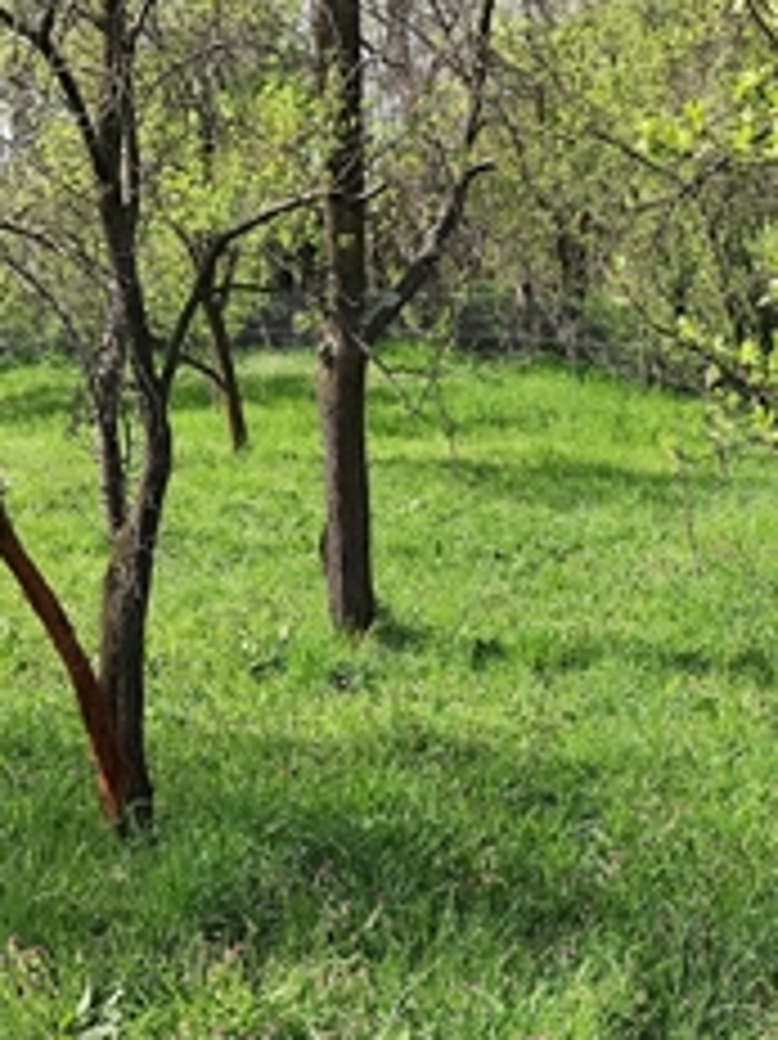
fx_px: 1920
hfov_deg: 22.7
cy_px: 693
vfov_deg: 30.1
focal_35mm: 64
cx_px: 594
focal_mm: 6.19
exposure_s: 1/360
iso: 50
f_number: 1.65
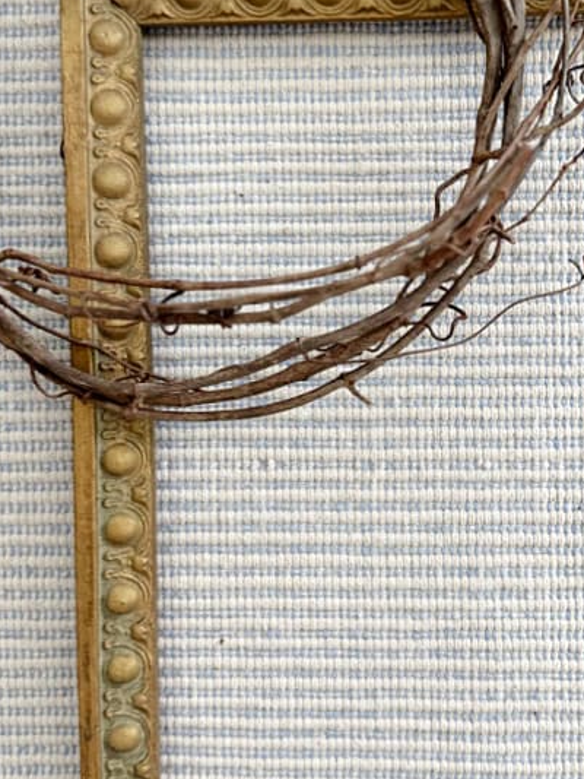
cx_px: 428
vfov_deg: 44.8
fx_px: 944
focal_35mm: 42
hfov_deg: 33.8
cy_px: 365
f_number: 1.8
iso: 200
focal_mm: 6.8
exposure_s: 1/63
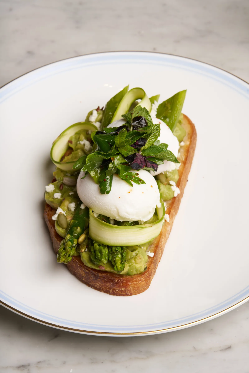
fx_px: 1131
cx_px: 124
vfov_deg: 18.8
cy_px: 186
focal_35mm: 109
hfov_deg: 12.6
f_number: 14
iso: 160
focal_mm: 109
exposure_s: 1/200
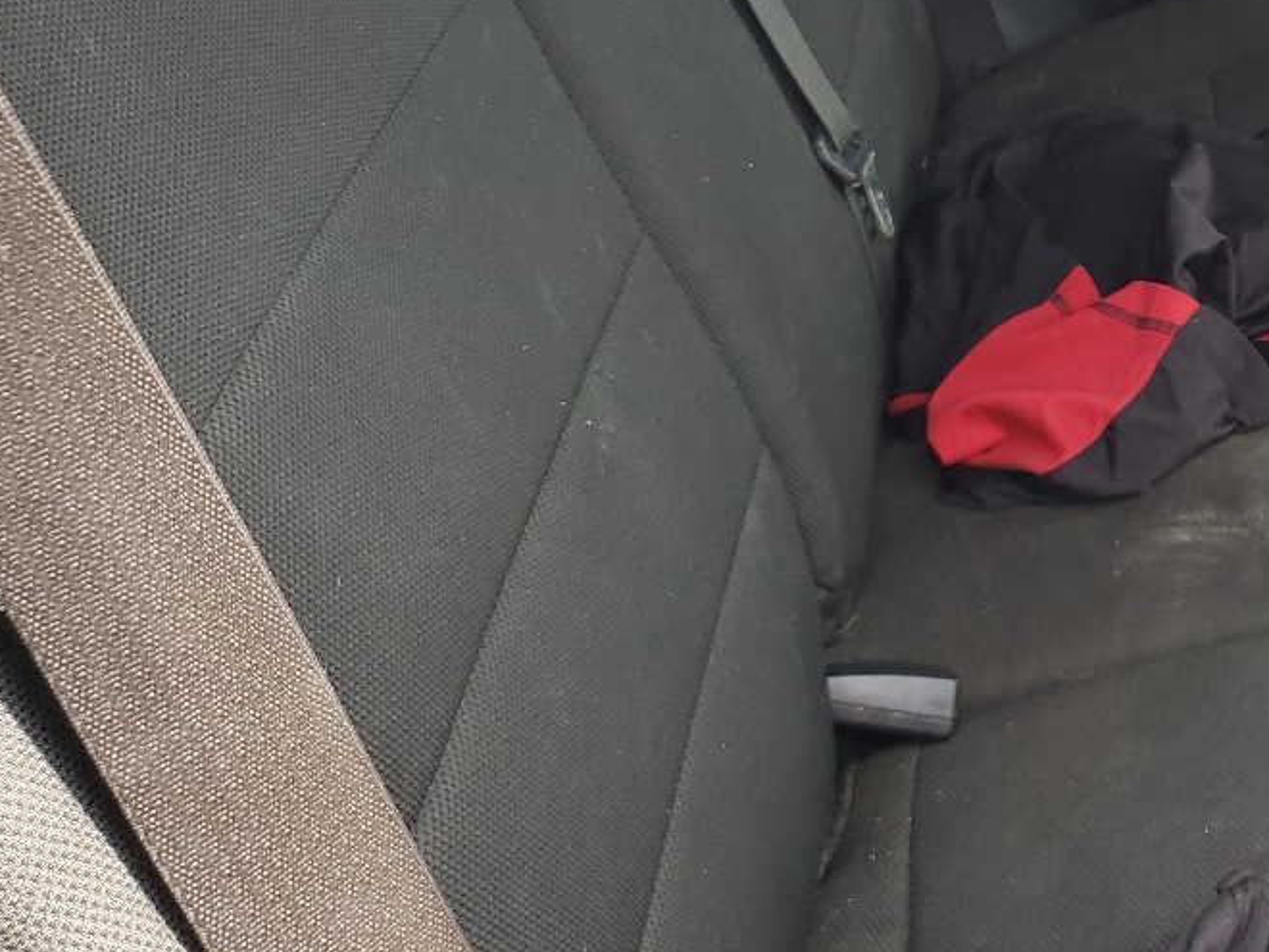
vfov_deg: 22.3
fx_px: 2310
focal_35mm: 63
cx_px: 1463
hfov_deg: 27.5
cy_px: -29
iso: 50
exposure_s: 1/172
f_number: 1.5
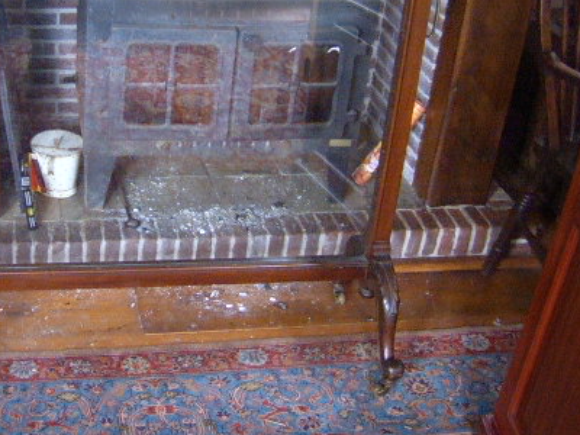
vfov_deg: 26.0
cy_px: 148
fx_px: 938
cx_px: 148
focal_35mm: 56
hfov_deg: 33.7
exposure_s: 1/10
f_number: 2.8
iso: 100
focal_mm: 5.8
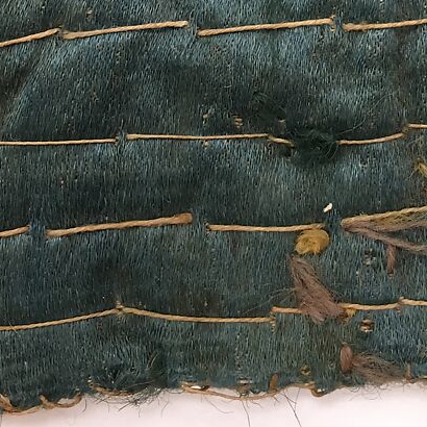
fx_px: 1047
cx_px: 377
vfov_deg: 22.2
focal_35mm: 75
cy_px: 3
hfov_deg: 22.5
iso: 100
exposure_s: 1/30
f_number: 2.2
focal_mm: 4.15
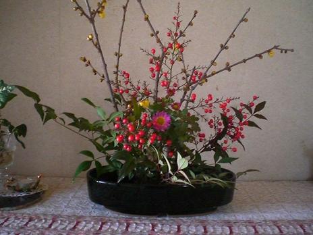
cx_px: 156
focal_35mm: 38
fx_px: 344
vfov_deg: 37.7
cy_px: 118
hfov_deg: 49.0
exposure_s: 1/40
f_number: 3.1
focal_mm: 6.3
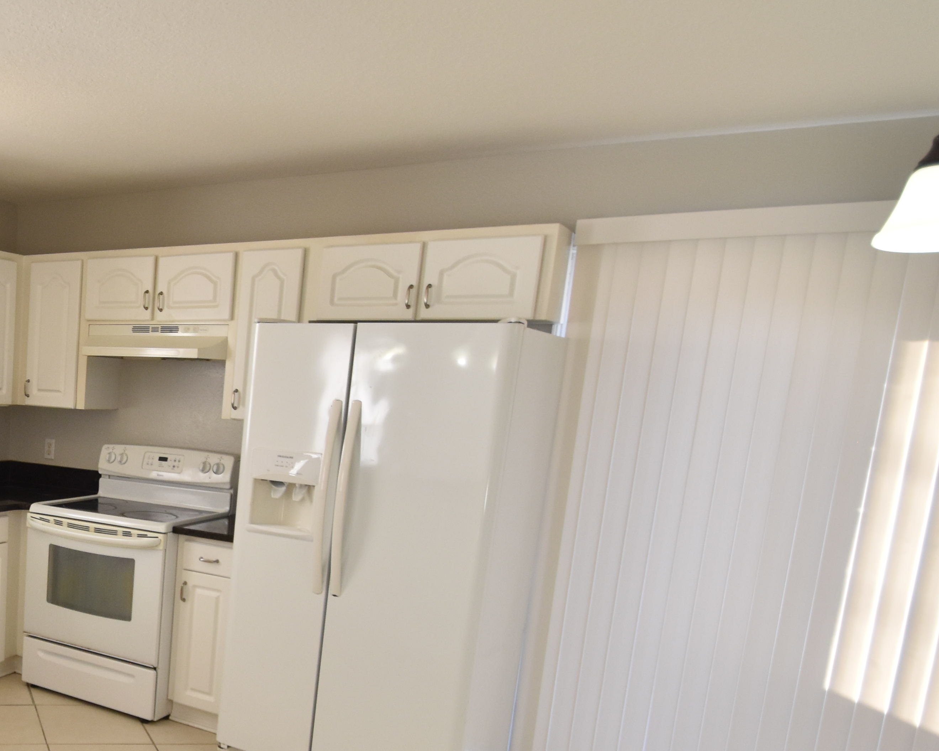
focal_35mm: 32
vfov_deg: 44.7
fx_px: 889
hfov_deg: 47.6
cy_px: 534
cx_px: 31
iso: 800
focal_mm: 10
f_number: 3.5
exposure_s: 1/250
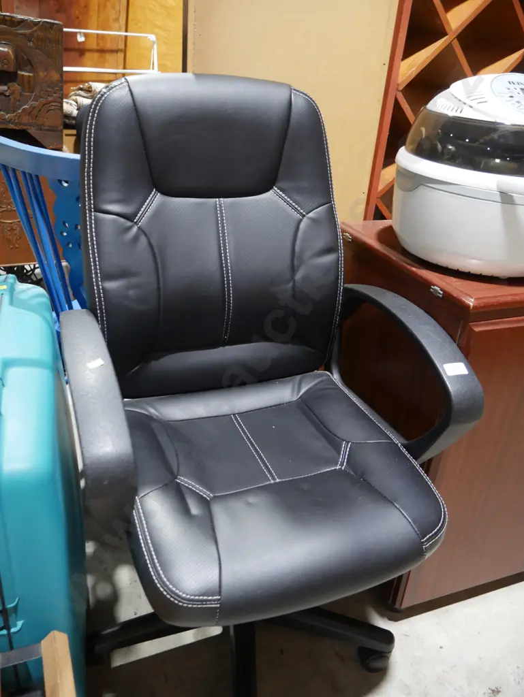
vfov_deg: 63.4
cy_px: 348
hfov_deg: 49.8
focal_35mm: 28
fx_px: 565
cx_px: 262
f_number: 3.5
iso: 640
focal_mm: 14
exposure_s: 1/60
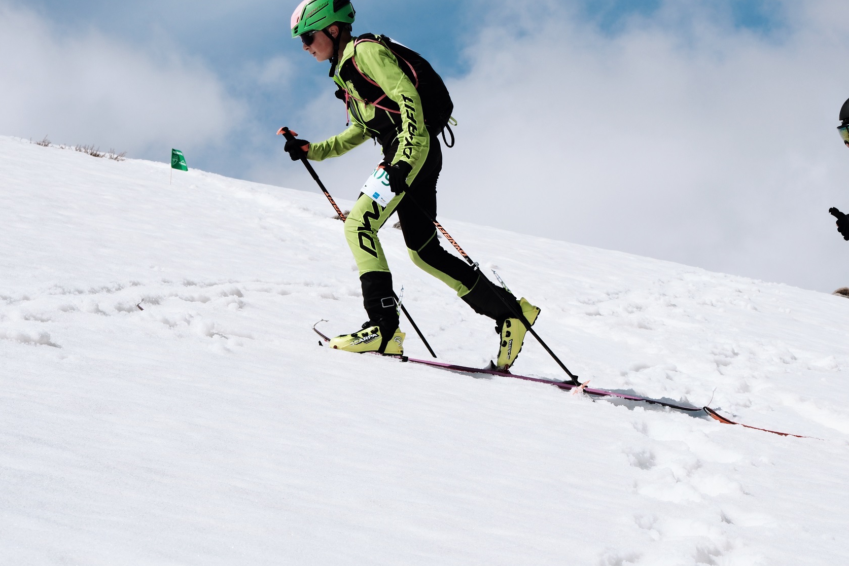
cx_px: 587
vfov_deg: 11.9
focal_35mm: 115
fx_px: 2712
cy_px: 218
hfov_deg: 17.7
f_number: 10
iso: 320
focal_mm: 55
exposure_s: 1/1250
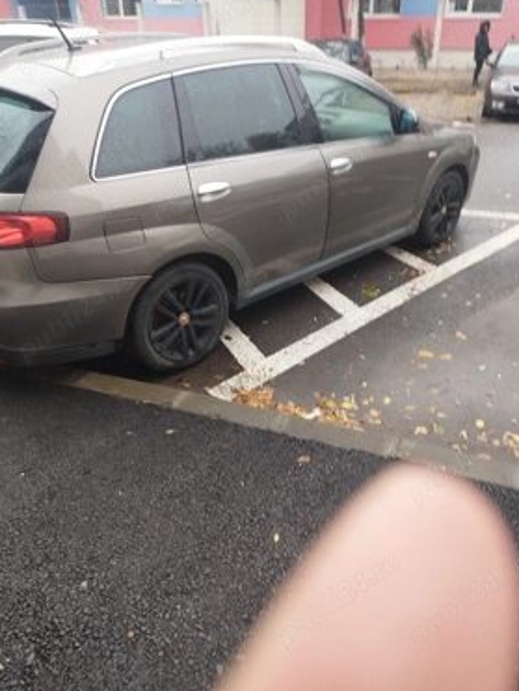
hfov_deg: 49.8
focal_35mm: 28
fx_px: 559
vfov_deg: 63.4
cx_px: 273
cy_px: 345
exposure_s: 1/100
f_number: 1.8
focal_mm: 6.24
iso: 185
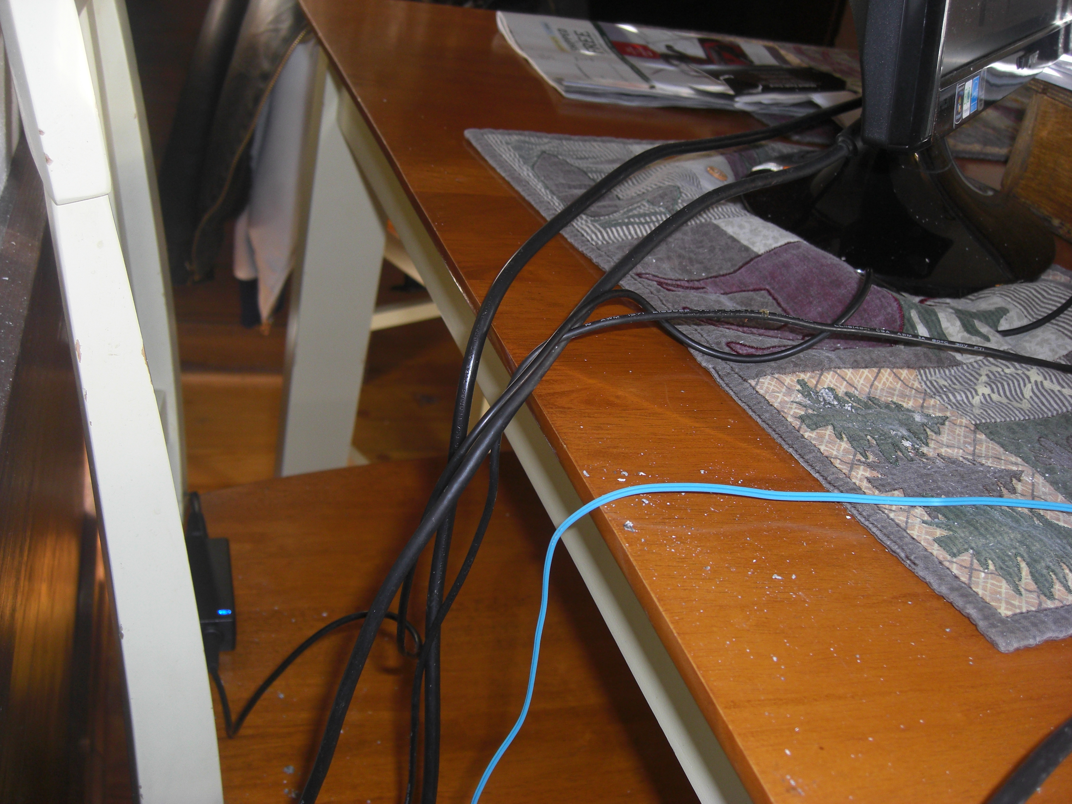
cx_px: 536
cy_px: 402
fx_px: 1177
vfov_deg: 37.7
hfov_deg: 49.0
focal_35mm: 38
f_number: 2.8
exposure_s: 1/30
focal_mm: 7.9
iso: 100
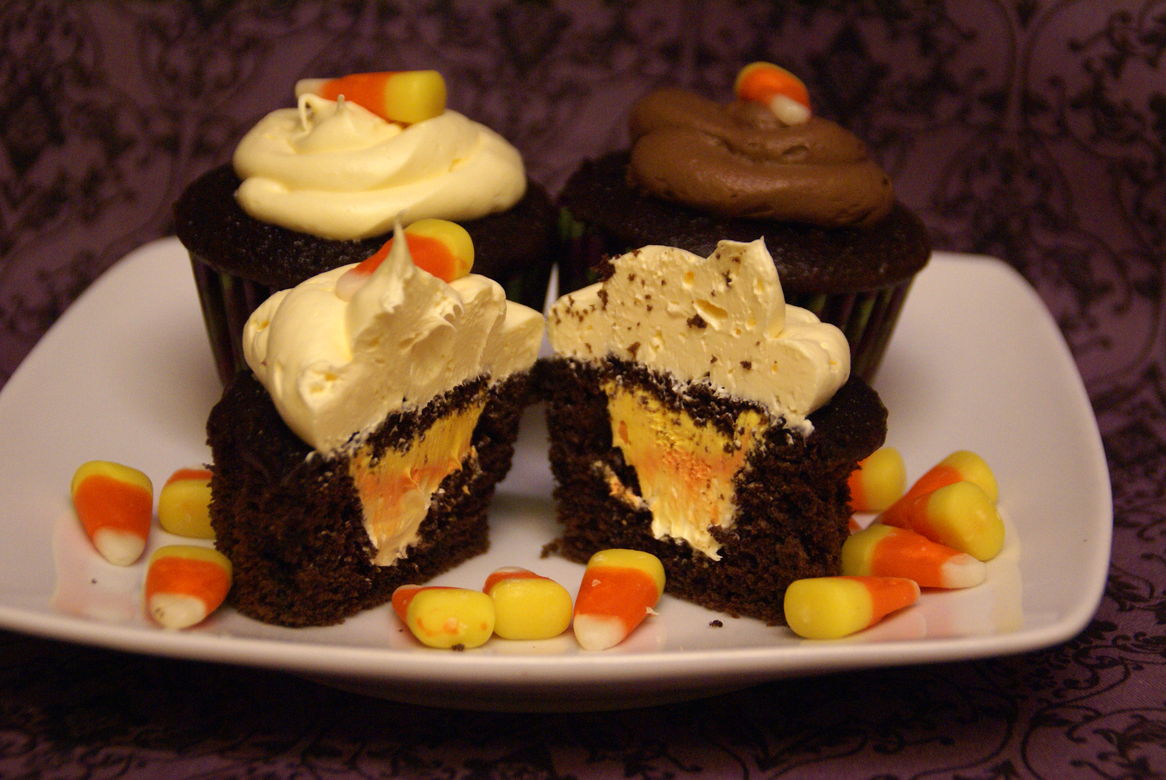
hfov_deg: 19.4
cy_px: 390
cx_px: 583
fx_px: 3405
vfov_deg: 13.1
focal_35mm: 105
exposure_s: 1/50
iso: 800
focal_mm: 70
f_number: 5.6
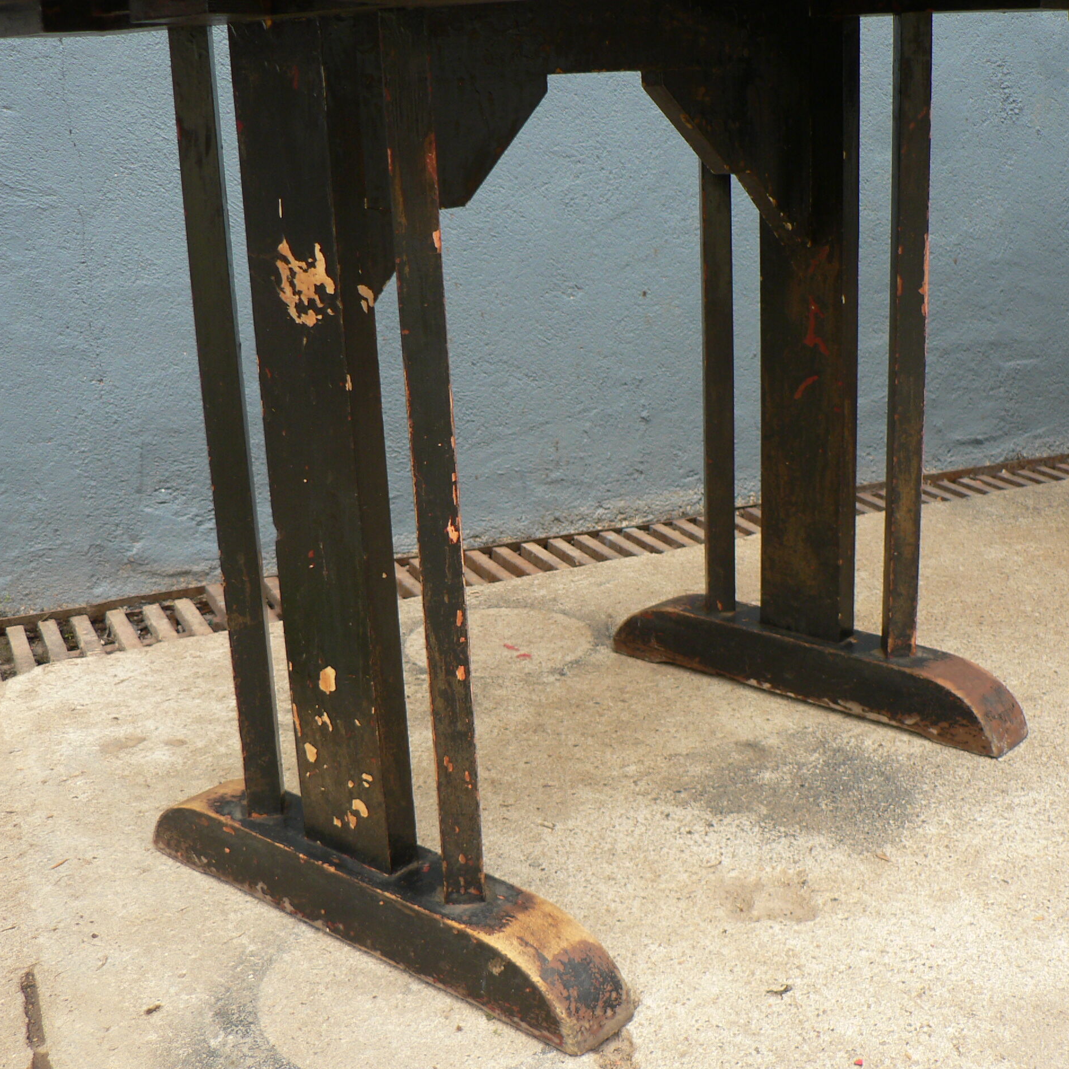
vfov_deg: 39.2
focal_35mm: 43
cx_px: 575
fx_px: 1502
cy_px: 533
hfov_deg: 39.1
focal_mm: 6
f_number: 2.8
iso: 80
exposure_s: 1/125
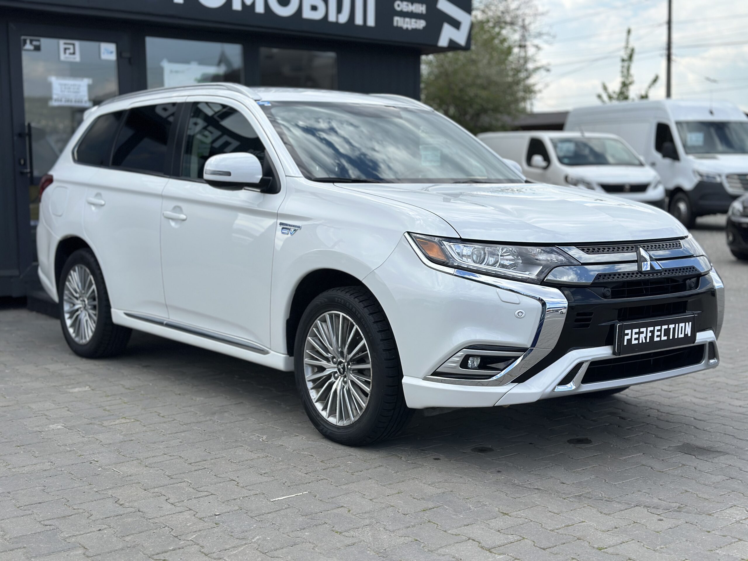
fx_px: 1037
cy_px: 280
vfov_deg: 30.3
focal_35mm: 48
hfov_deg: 39.7
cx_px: 374
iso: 80
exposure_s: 1/3597
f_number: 1.78
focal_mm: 6.86
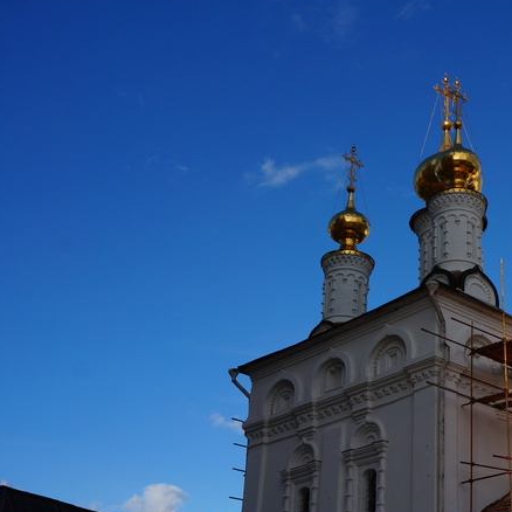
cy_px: 276
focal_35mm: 52
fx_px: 867
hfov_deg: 32.1
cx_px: 399
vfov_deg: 32.9
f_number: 9
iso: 100
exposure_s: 1/320
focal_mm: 21
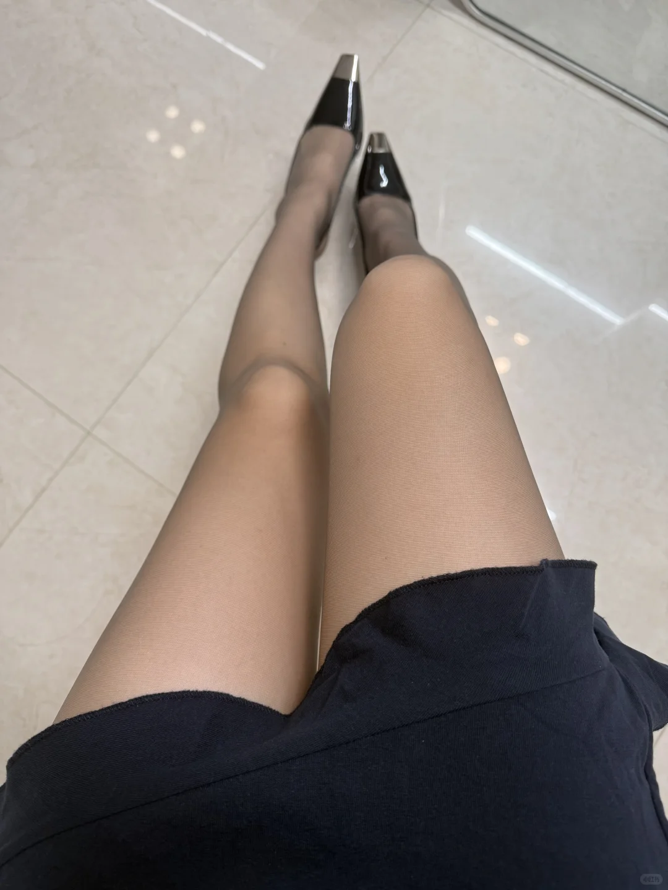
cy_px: 445
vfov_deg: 71.6
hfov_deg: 56.8
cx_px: 334
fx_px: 618
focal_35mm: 24
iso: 160
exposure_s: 1/121
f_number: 1.78
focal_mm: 6.76
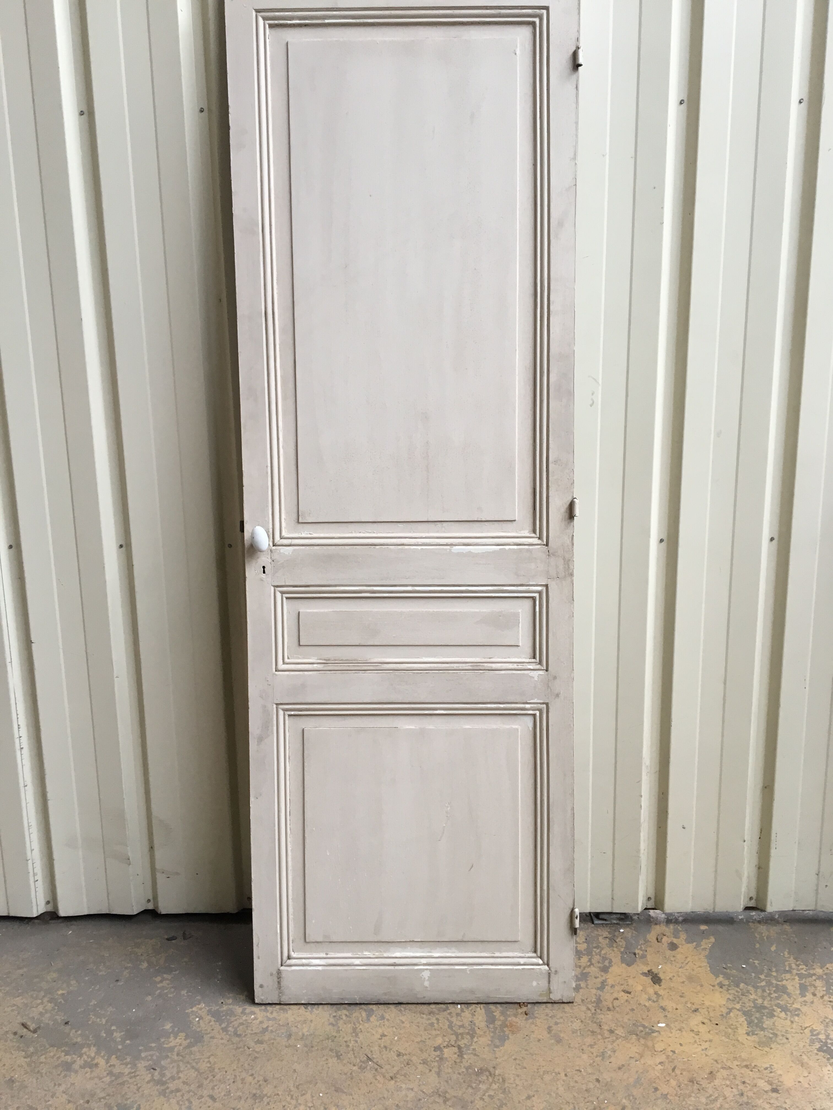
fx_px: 930
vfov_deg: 61.7
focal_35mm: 29
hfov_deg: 48.2
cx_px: 416
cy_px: 555
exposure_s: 1/33
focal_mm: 4.15
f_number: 2.2
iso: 40
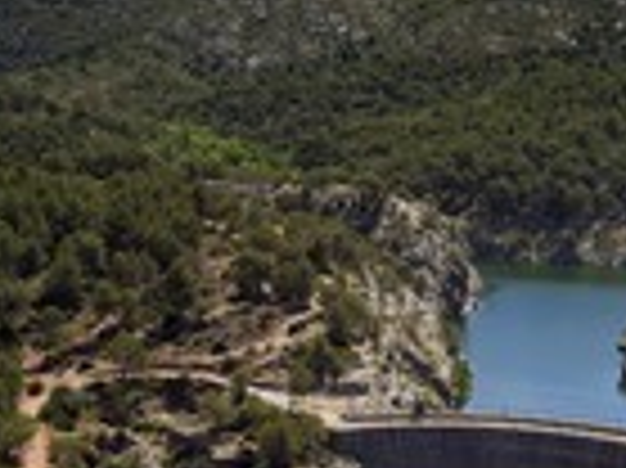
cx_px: 599
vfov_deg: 12.7
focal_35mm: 116
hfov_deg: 16.7
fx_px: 2096
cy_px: 184
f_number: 16
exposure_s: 1/250
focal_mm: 40
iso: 200
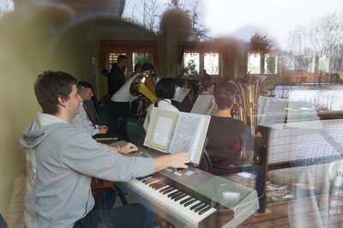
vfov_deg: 53.1
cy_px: 114
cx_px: 172
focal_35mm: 24
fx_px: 228
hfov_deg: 73.8
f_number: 4
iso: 640
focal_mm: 16
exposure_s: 1/160
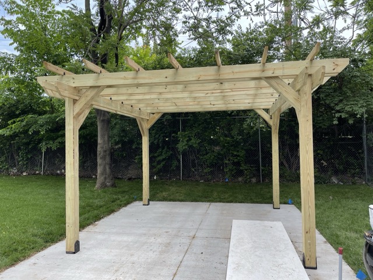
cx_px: 186
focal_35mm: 26
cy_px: 140
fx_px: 280
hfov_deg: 67.3
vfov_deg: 53.1
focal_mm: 5.1
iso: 32
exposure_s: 1/759
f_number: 1.6
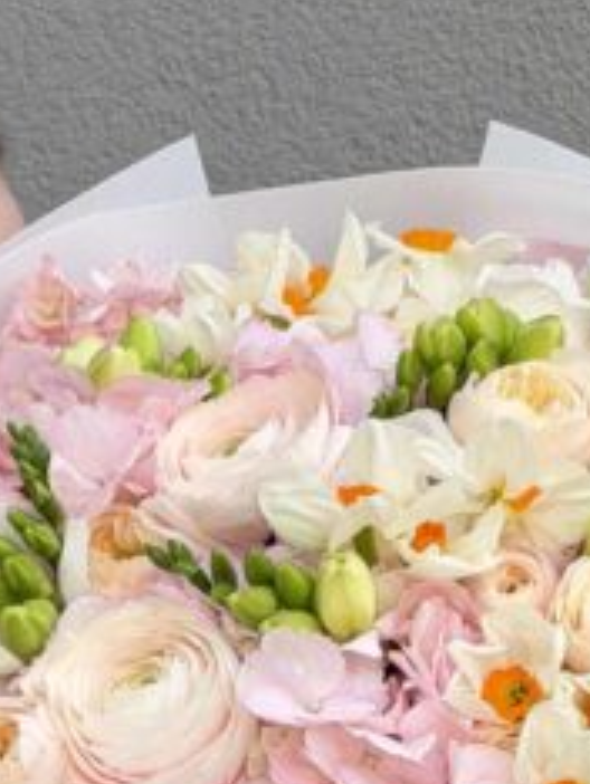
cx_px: 278
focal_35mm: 164
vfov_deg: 12.0
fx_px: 3720
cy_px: 673
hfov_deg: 9.1
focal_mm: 6.8
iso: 64
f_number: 1.8
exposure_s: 1/1429
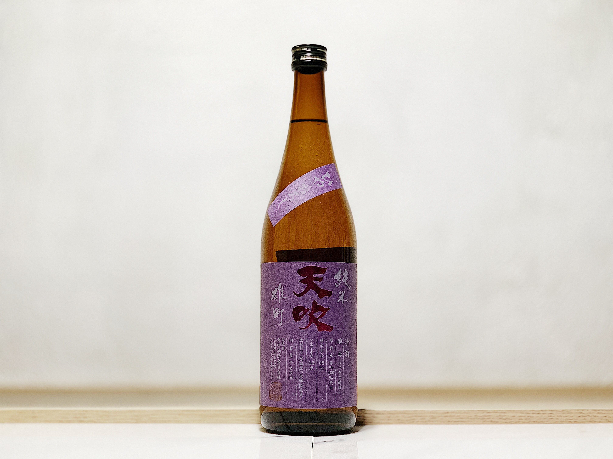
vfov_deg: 28.0
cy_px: 230
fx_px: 921
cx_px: 306
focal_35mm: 52
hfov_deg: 36.8
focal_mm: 6
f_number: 2.4
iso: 80
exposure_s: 1/49
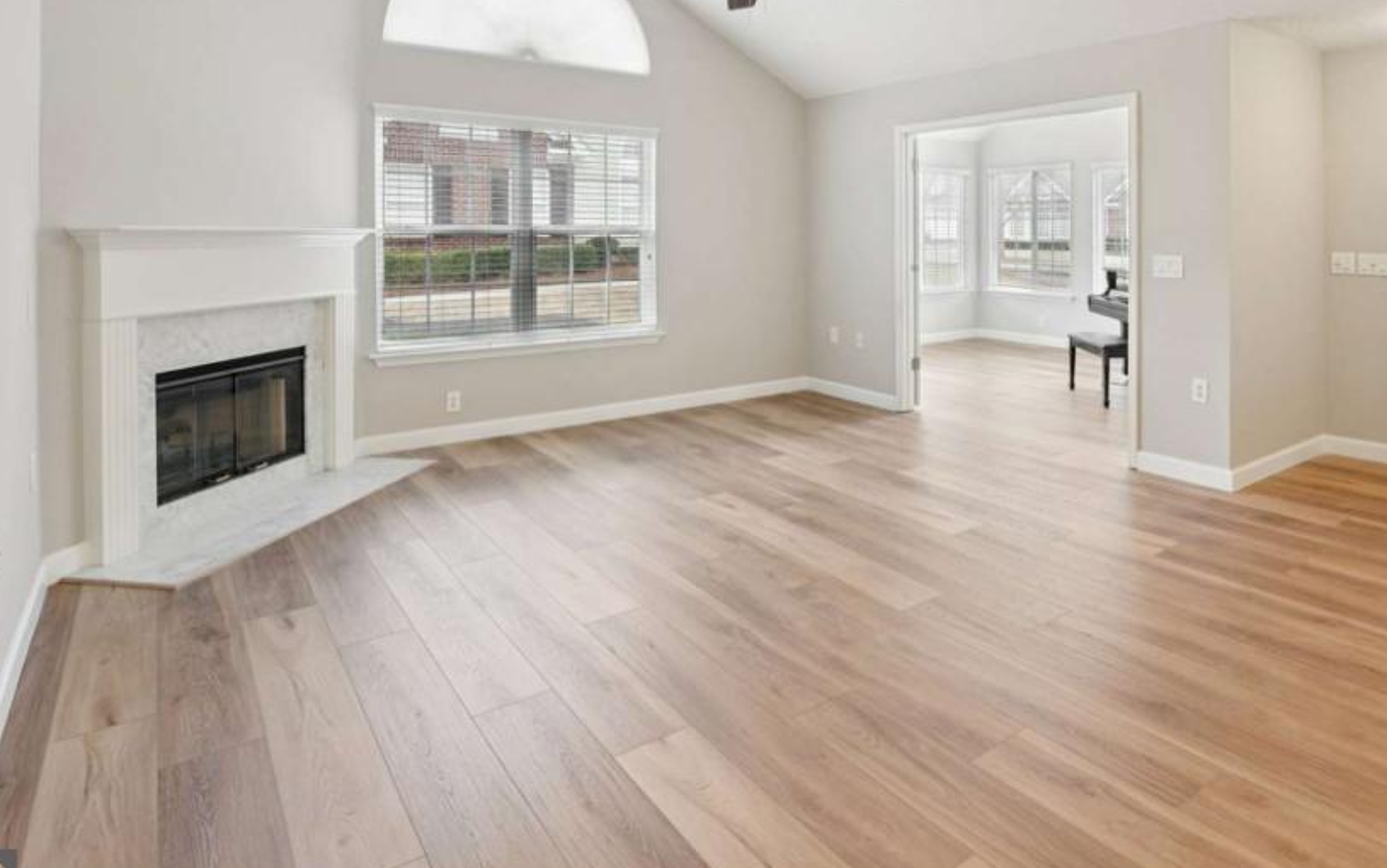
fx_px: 794
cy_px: 237
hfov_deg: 81.3
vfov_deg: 55.1
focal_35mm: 21
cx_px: 832
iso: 320
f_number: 8
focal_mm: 14
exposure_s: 1/13
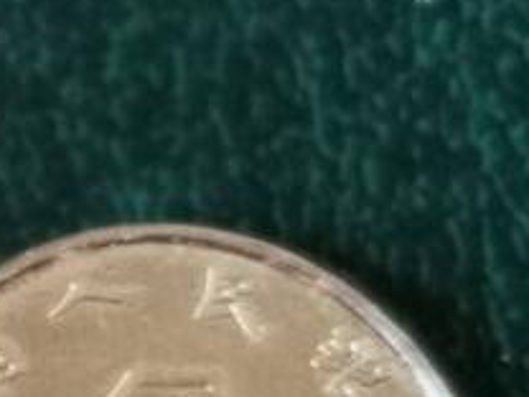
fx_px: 3286
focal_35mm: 215
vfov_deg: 6.9
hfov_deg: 8.3
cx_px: -839
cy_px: 382
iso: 250
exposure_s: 1/50
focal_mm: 5.56
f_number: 4
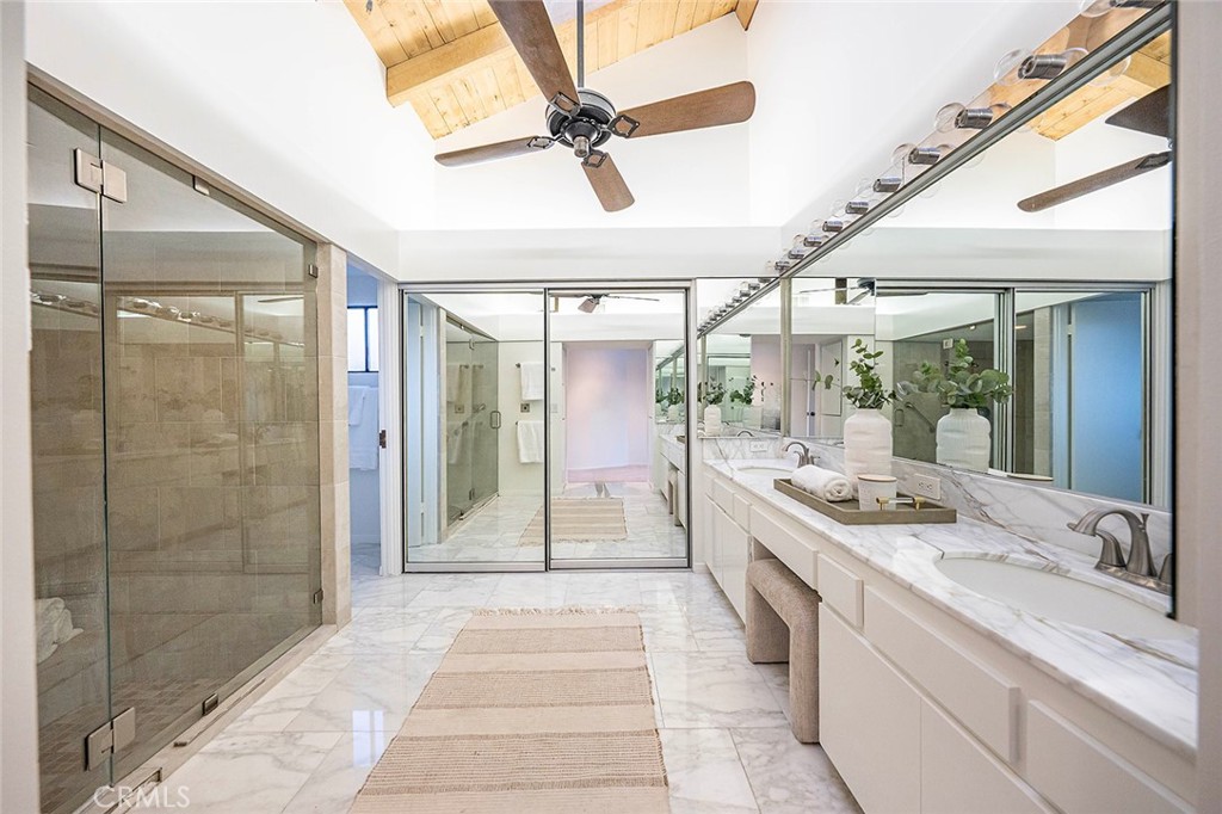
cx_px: 611
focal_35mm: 12
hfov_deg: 112.6
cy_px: 407
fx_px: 407
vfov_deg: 90.0
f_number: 5
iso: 1000
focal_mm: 12
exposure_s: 1/60
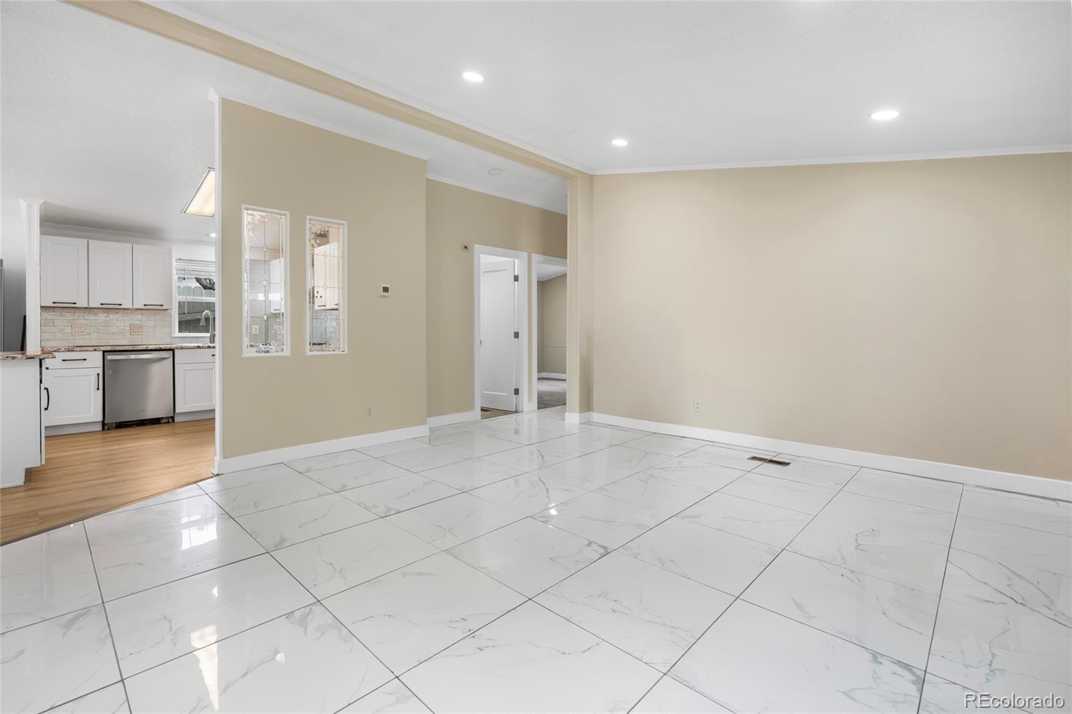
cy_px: 357
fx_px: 491
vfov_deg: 72.0
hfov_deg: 95.0
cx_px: 536
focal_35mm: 16
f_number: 4
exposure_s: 1/80
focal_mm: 16.5
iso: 320
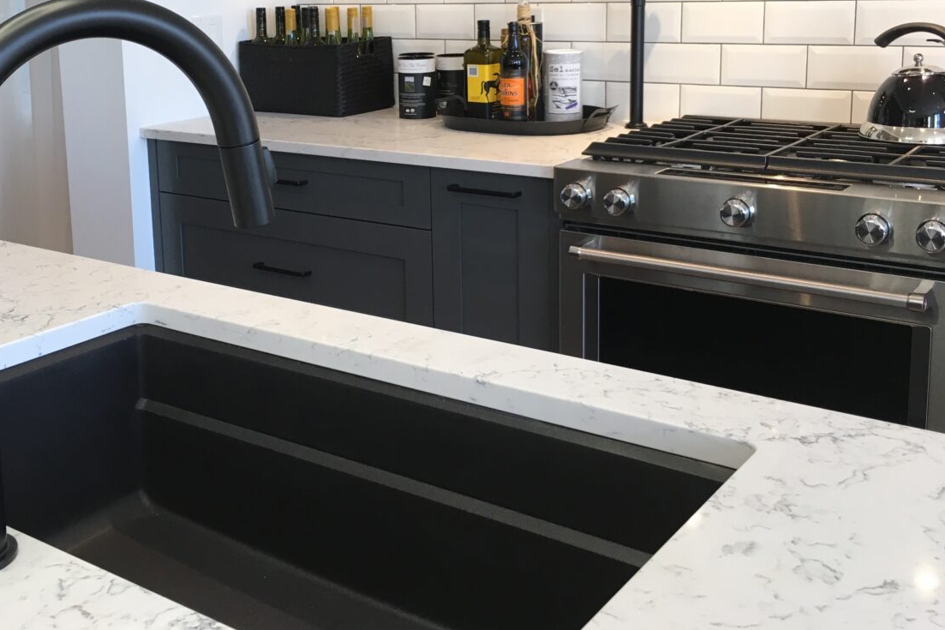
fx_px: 1102
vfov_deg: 31.3
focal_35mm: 42
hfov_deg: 46.2
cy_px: 156
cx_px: 381
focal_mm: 4.15
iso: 25
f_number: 2.2
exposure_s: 1/30
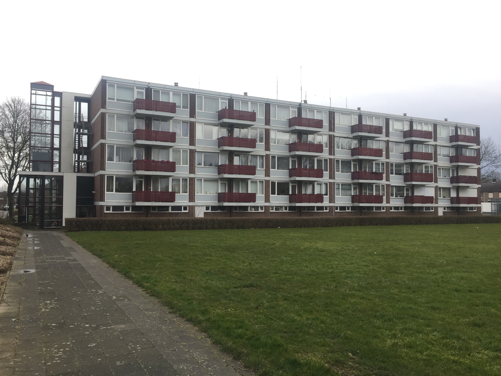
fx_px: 420
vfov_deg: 48.2
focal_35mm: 29
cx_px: 250
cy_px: 188
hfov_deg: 61.7
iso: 32
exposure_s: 1/201
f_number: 2.2
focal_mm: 4.15
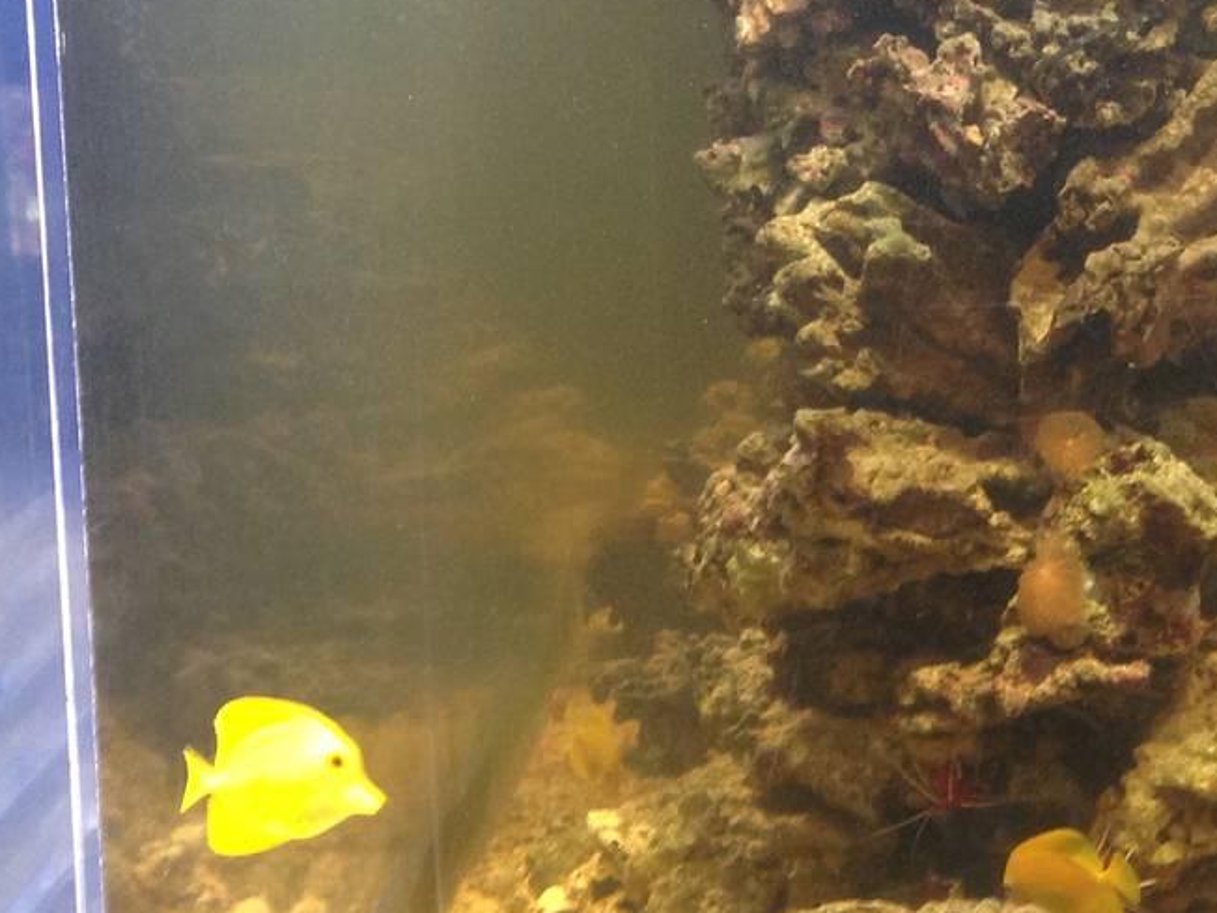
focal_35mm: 81
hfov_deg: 23.6
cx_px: 1066
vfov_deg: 18.2
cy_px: 405
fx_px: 2848
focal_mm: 4.12
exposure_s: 1/20
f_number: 2.4
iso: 125
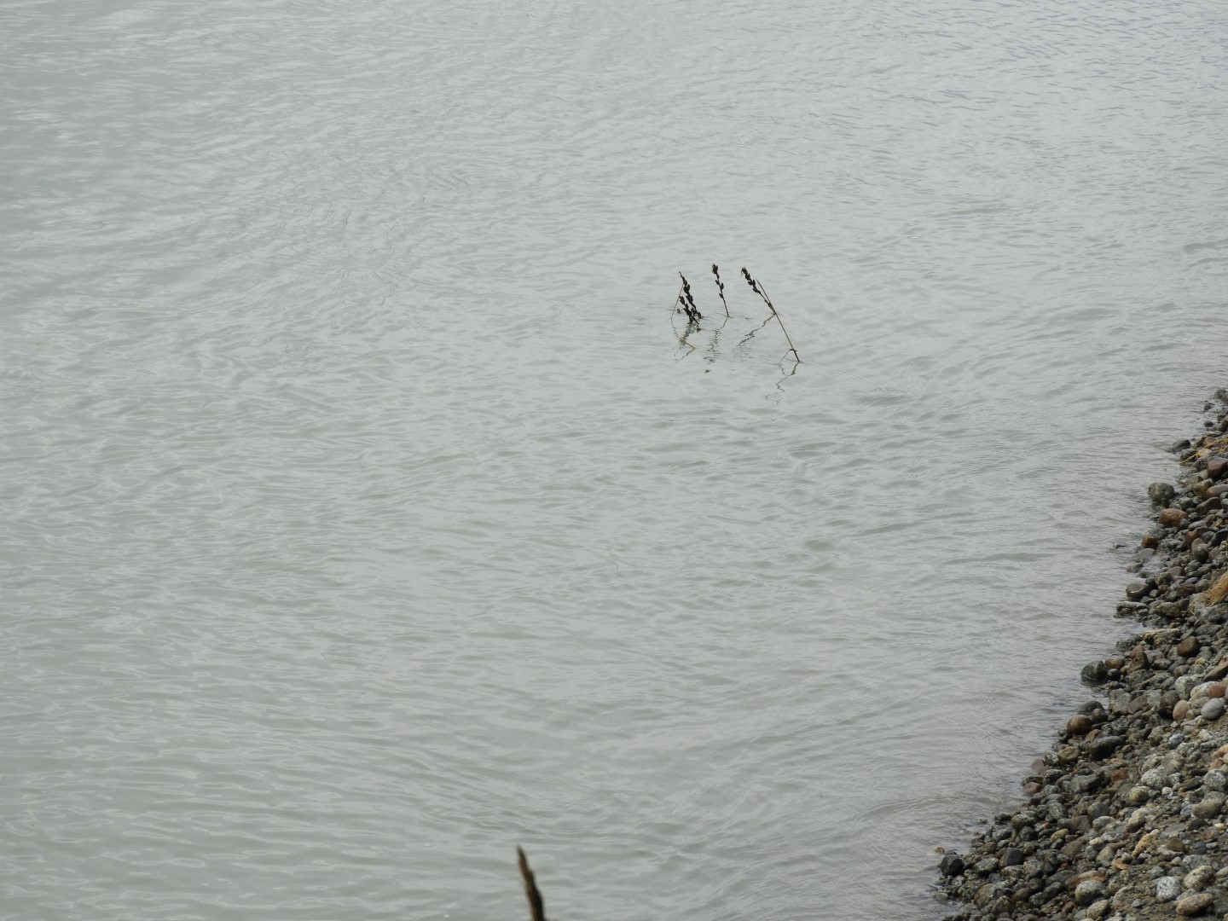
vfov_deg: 8.7
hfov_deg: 11.6
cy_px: 460
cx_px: 614
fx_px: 6031
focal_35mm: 170
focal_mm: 30.5
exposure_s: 1/320
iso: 100
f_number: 5.2
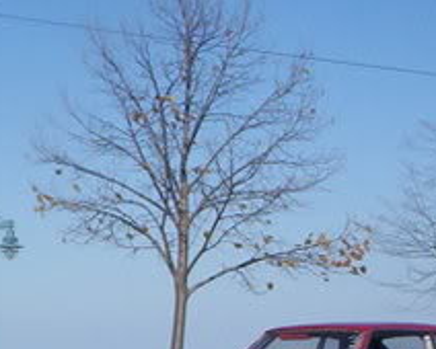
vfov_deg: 10.8
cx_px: 216
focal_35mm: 140
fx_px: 1808
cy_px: 454
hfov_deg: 13.7
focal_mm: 4.99
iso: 100
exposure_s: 1/1339
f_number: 4.5
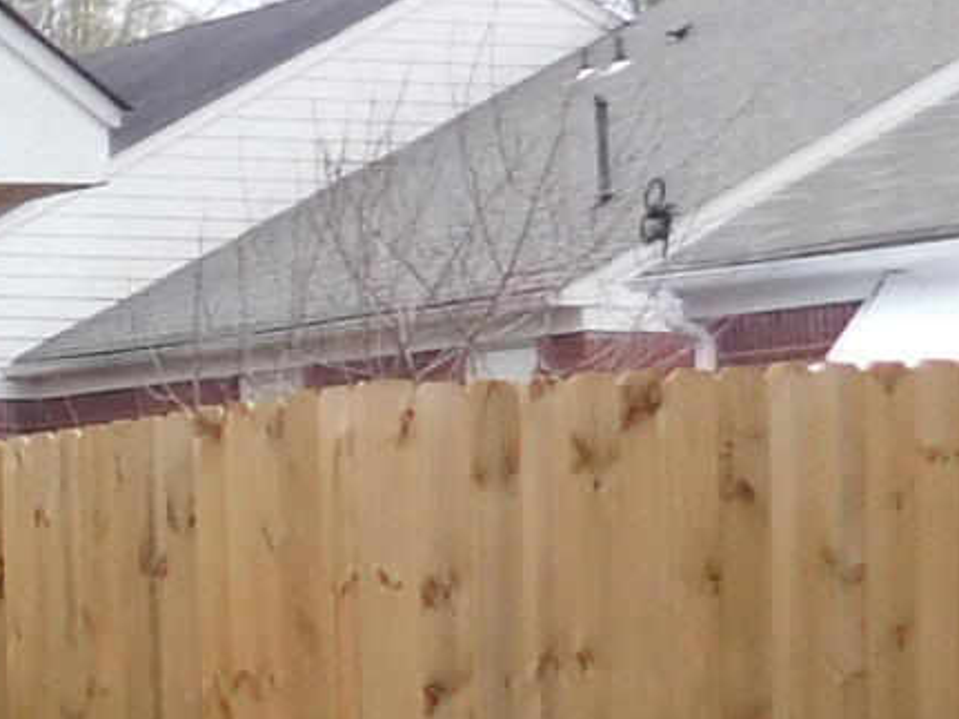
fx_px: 4625
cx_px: -1497
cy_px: 467
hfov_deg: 10.0
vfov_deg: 8.9
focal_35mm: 167
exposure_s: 1/200
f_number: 3
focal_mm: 4.1
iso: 125
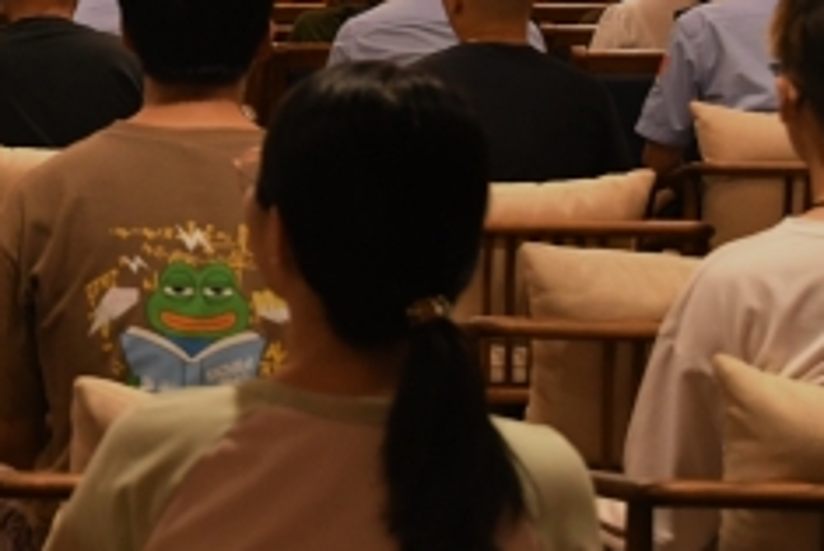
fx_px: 2657
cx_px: -137
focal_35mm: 116
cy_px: -39
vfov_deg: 11.7
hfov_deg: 16.9
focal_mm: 26
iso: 2500
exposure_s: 1/80
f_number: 4.5
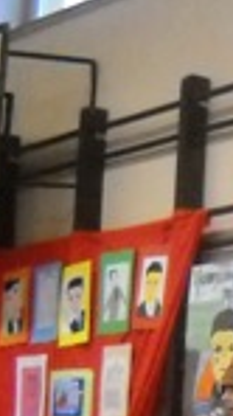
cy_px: 461
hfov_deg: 8.3
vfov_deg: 15.5
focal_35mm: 135
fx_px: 1486
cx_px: 550
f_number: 3.1
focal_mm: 6.72
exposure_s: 1/64
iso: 800
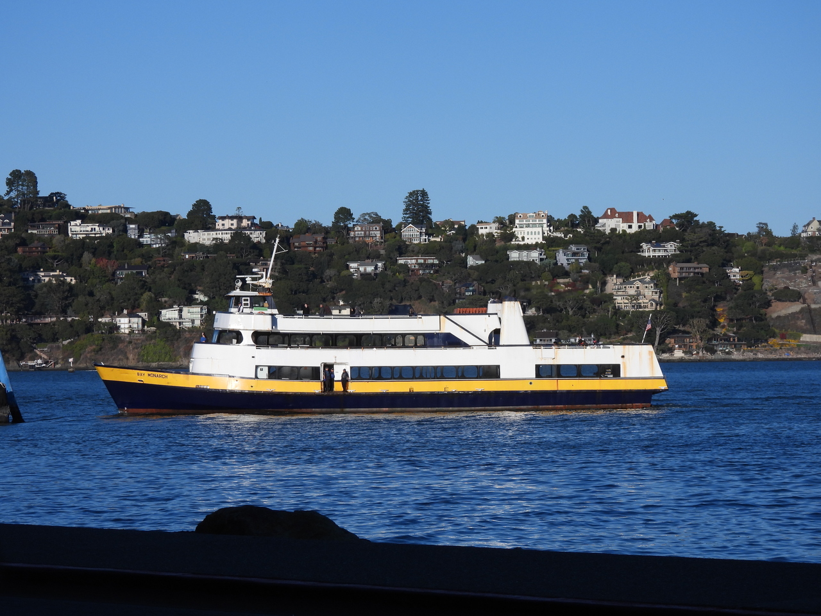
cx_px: 410
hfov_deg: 14.6
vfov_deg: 11.0
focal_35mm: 135
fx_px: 3202
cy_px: 308
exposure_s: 1/1600
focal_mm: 24.1
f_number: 4
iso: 100
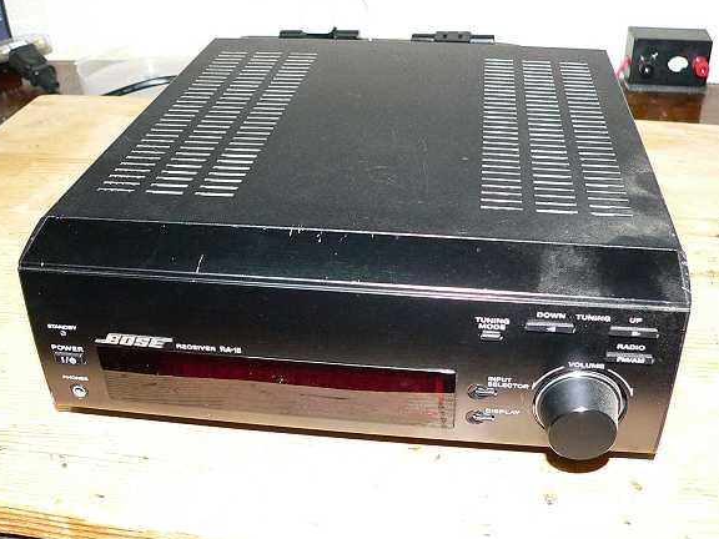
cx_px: 348
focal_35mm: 40
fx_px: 831
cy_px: 265
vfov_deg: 36.0
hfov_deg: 46.8
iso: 400
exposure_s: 1/60
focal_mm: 6
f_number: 2.8
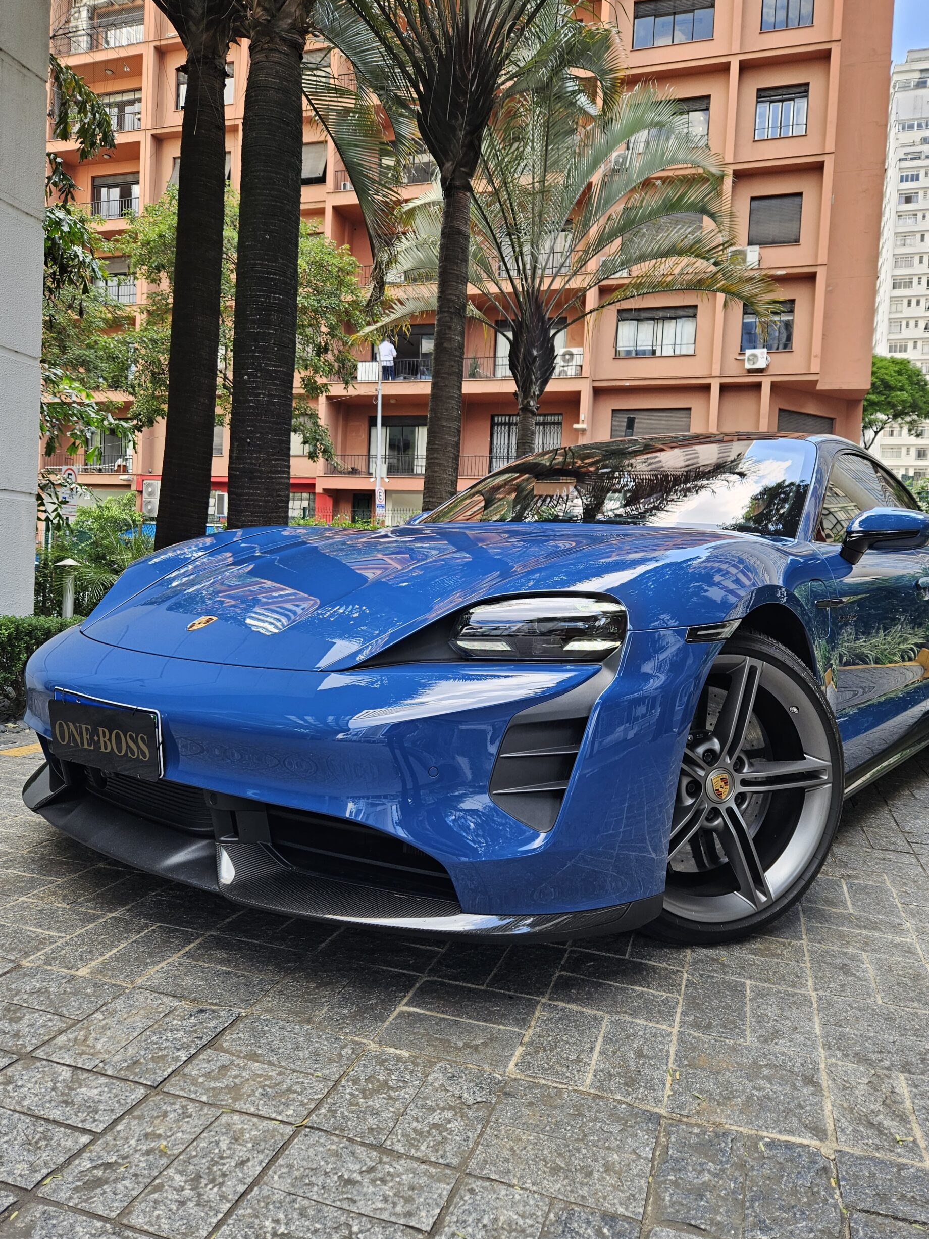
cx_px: 477
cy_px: 597
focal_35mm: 24
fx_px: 859
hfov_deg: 56.8
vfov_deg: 71.6
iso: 40
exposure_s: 1/200
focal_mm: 5.4
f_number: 1.8
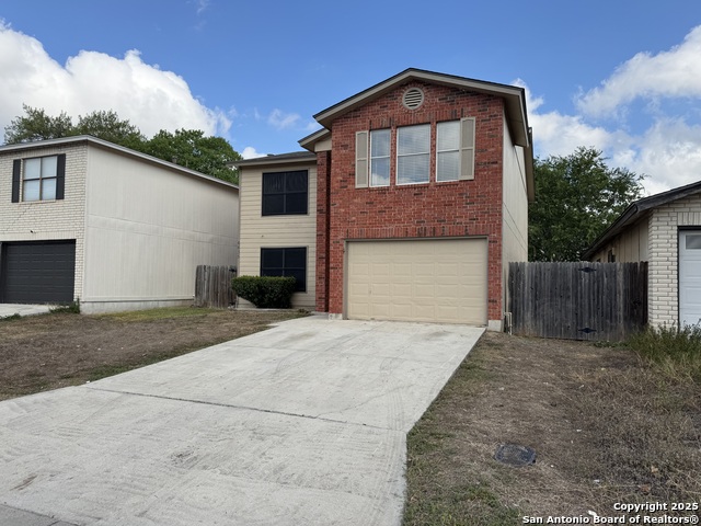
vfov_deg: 56.8
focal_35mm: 24
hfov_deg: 71.6
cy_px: 263
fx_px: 486
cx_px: 350
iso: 80
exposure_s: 1/3413
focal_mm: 6.76
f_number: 1.78
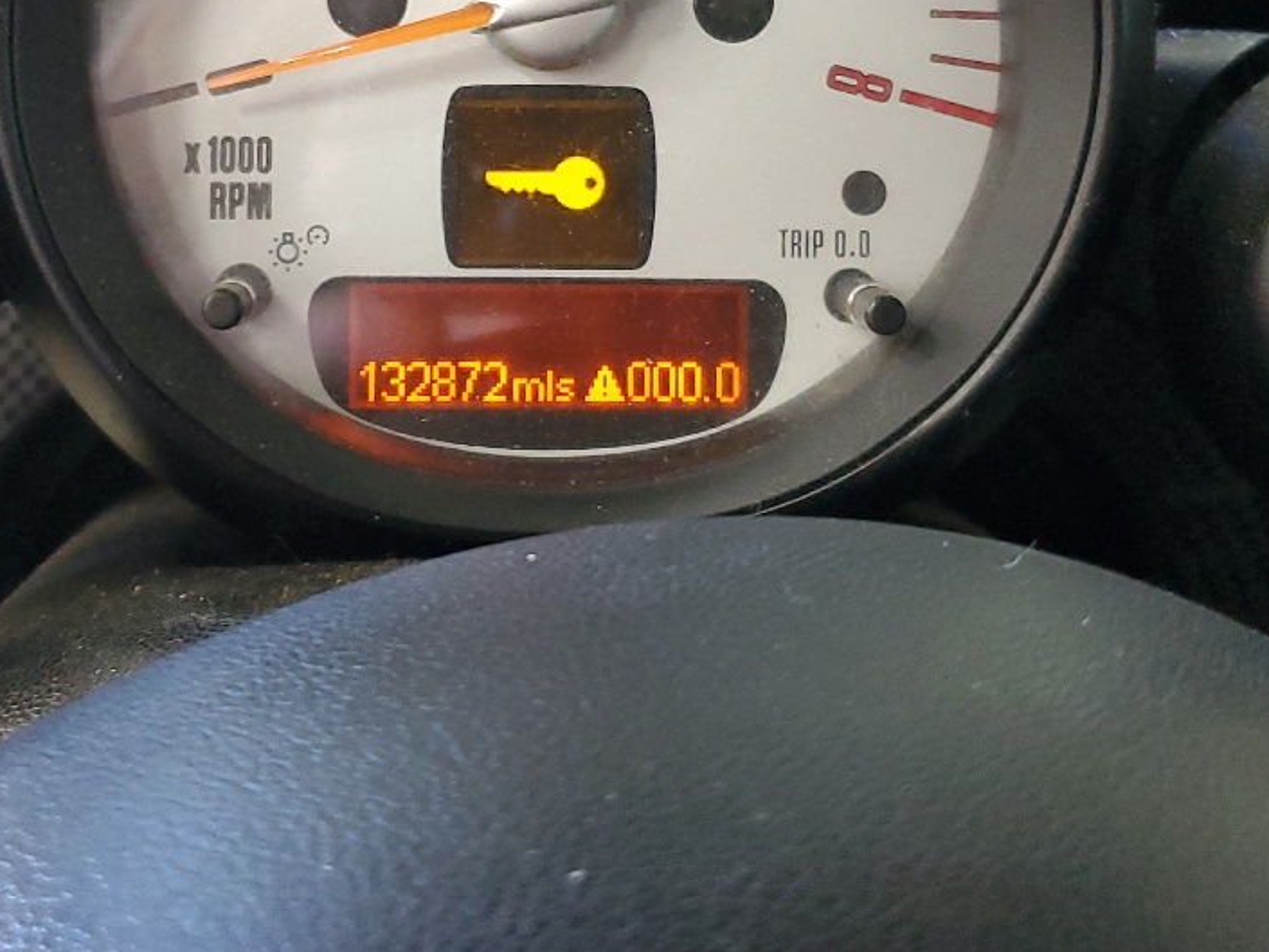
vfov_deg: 24.2
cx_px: 511
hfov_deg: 32.6
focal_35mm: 59
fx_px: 2163
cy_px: 119
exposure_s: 1/40
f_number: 1.5
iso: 285
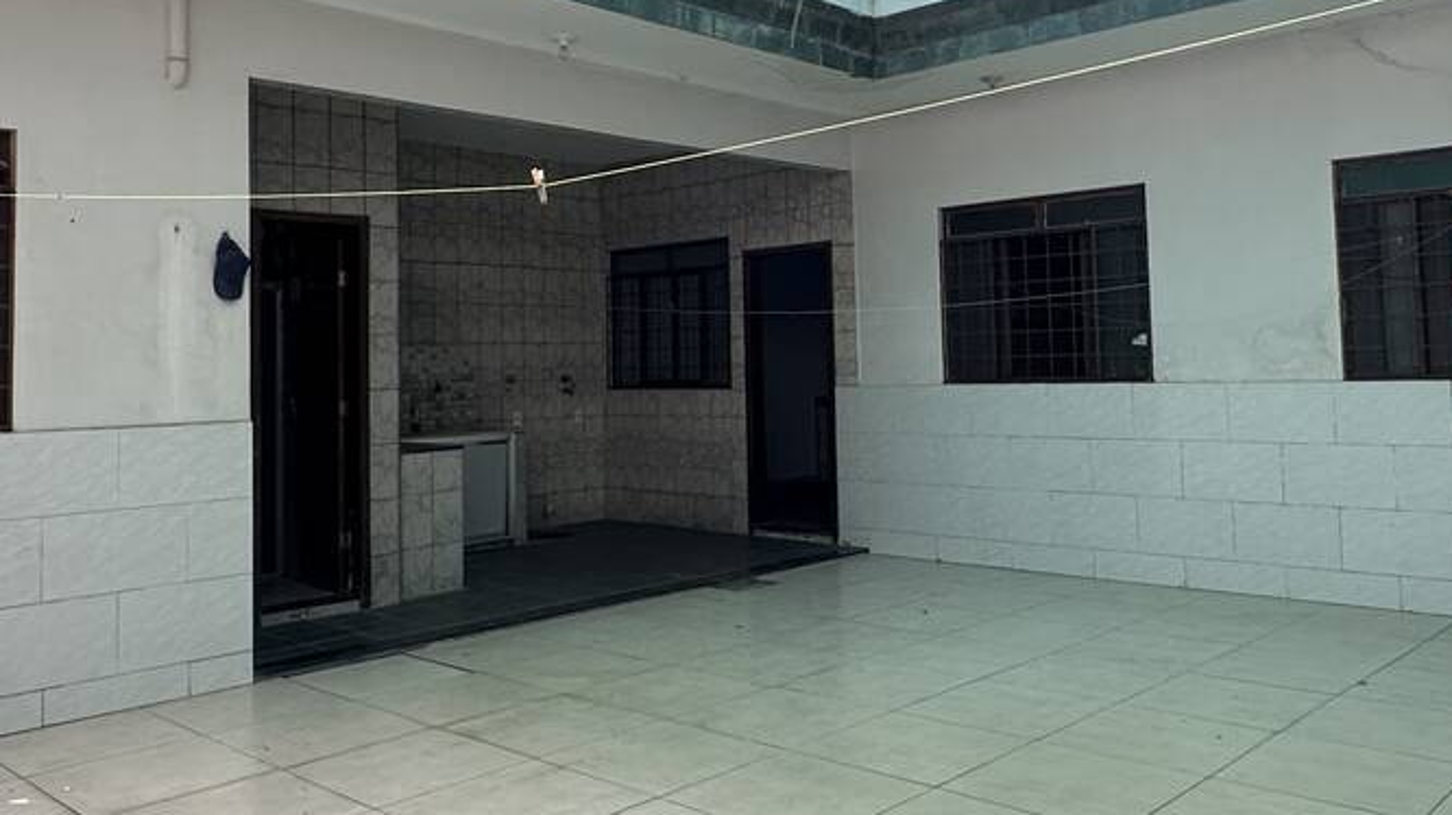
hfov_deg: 59.5
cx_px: 750
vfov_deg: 35.3
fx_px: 1270
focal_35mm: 33
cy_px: 283
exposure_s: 1/99
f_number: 2.2
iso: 200
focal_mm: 2.22
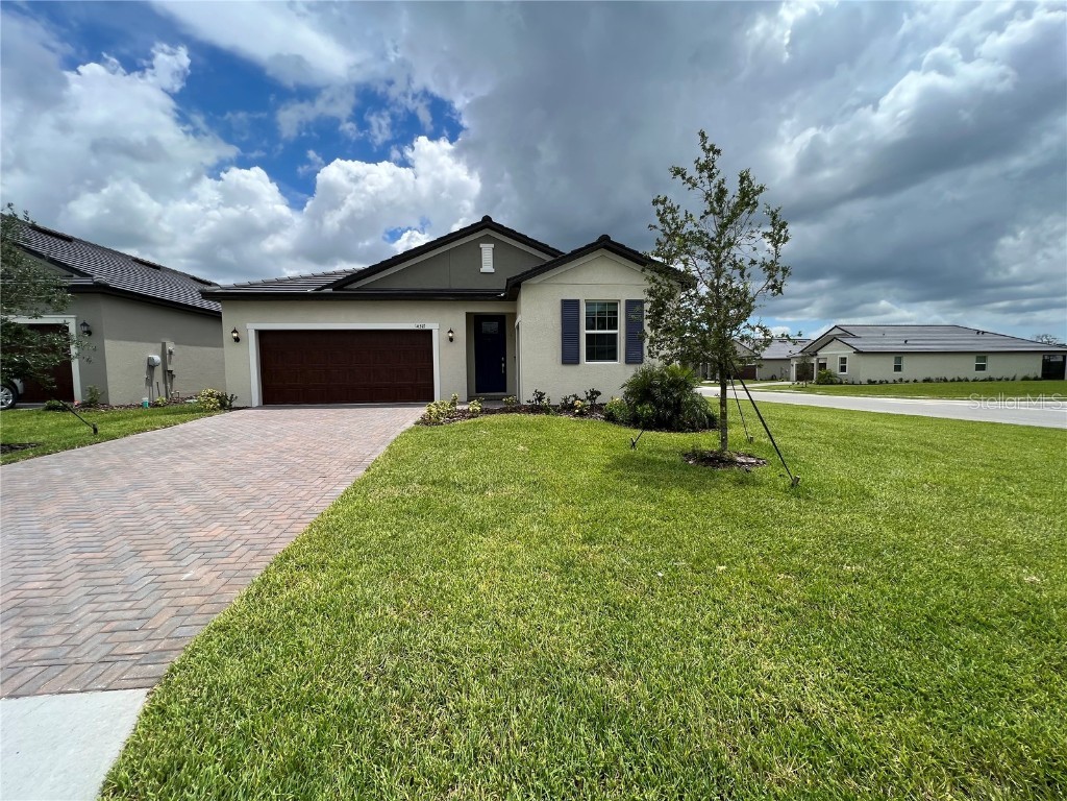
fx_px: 401
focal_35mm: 13
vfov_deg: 89.9
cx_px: 534
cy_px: 400
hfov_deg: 106.2
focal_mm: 1.57
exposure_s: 1/1508
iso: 32
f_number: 1.8
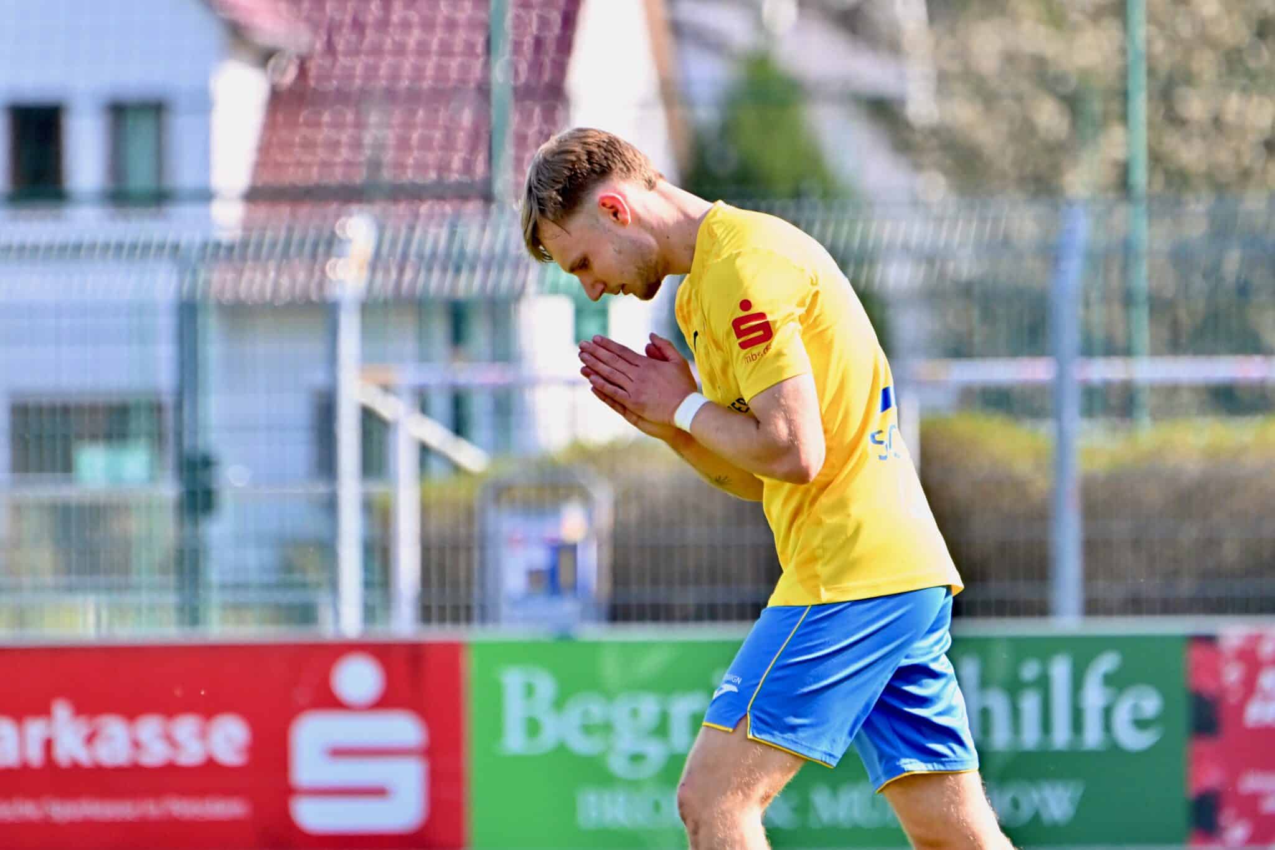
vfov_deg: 3.6
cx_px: 638
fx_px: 13456
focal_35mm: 380
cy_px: 425
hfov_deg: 5.4
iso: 1400
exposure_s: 1/1600
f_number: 5.6
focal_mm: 380
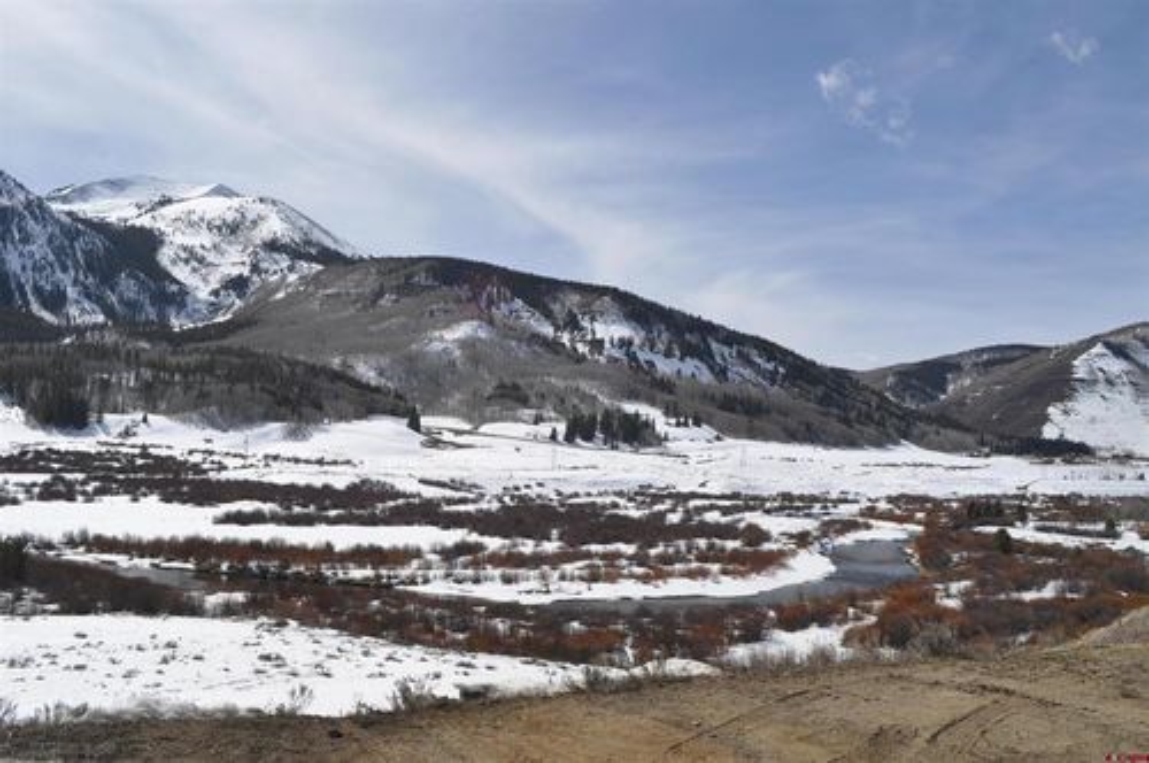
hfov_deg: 67.4
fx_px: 861
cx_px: 574
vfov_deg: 47.8
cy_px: 382
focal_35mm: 27
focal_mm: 18
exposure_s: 1/500
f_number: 11
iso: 200
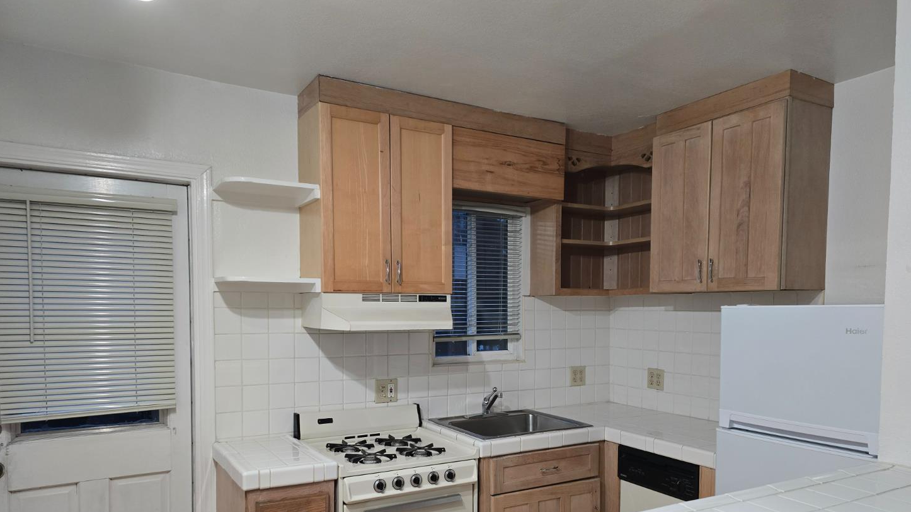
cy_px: 342
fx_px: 628
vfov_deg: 43.7
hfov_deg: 71.9
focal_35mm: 26
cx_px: 471
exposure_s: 1/120
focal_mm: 6.3
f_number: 1.7
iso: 640
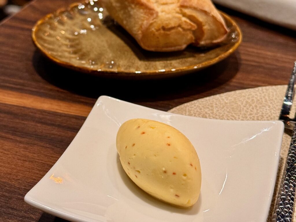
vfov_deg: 30.3
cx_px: 148
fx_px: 411
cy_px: 111
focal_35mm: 48
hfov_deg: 39.6
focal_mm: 6.76
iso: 80
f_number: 1.78
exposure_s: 1/50
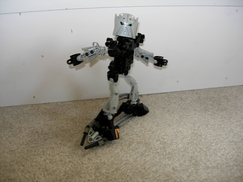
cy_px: 91
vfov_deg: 37.7
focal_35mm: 38
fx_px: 267
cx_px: 122
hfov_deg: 49.0
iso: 79
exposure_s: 1/18.4
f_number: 2.8
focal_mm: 7.8
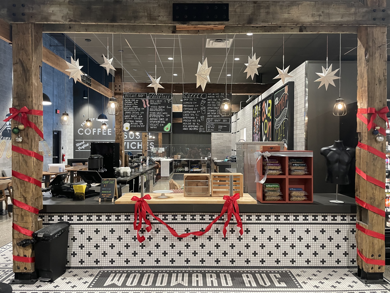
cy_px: 146
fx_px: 293
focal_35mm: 26
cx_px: 195
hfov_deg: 67.3
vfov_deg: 53.1
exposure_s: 1/60
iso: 320
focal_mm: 4.2
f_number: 1.6
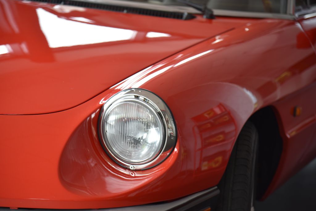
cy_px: 106
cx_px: 158
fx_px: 1053
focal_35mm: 120
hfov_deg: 17.1
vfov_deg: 11.4
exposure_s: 1/30
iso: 500
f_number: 4
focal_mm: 120
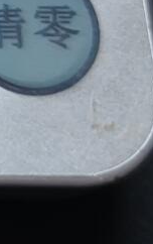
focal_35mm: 181
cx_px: -451
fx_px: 1203
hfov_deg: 6.1
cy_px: -147
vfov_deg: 11.0
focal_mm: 6.06
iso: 320
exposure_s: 1/100
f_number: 1.6
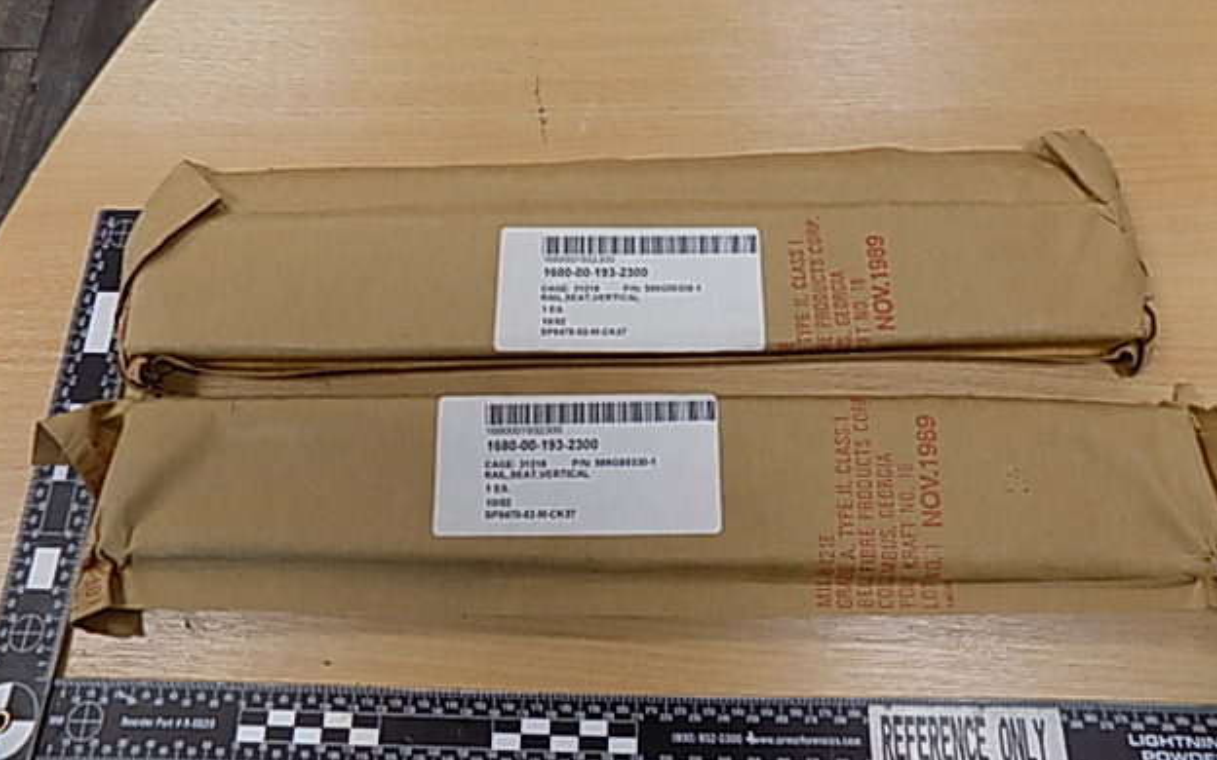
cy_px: 308
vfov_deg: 49.0
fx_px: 829
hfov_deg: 72.5
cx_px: 601
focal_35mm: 25
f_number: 3.1
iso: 100
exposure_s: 1/30
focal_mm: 4
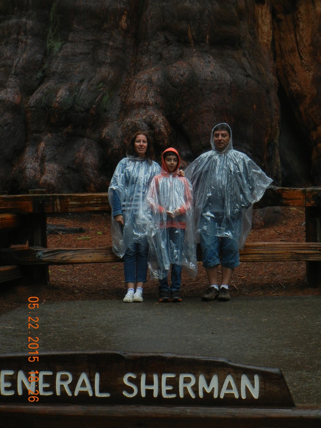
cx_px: 160
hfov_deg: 11.1
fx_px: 1644
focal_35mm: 133
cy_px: 214
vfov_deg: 14.8
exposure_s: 1/60
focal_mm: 24
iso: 200
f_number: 4.6
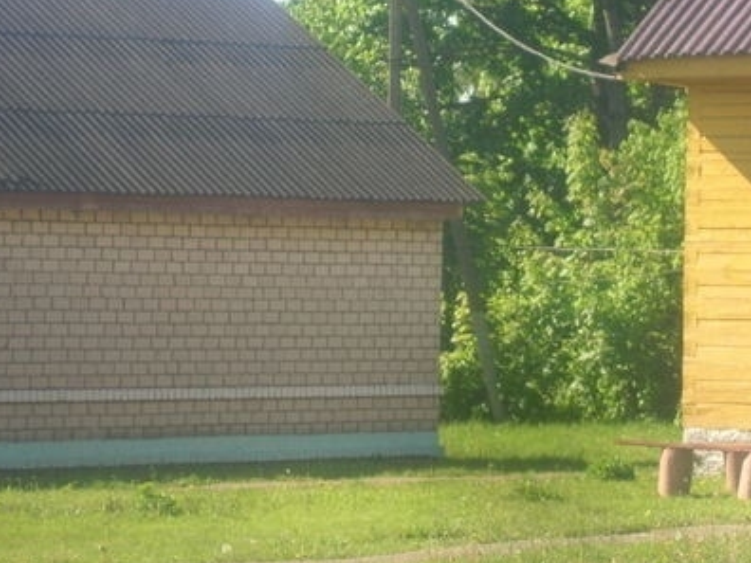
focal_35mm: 212
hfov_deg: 9.3
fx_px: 4599
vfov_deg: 7.0
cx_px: 523
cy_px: 122
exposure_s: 1/114
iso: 50
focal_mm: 17.4
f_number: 4.9
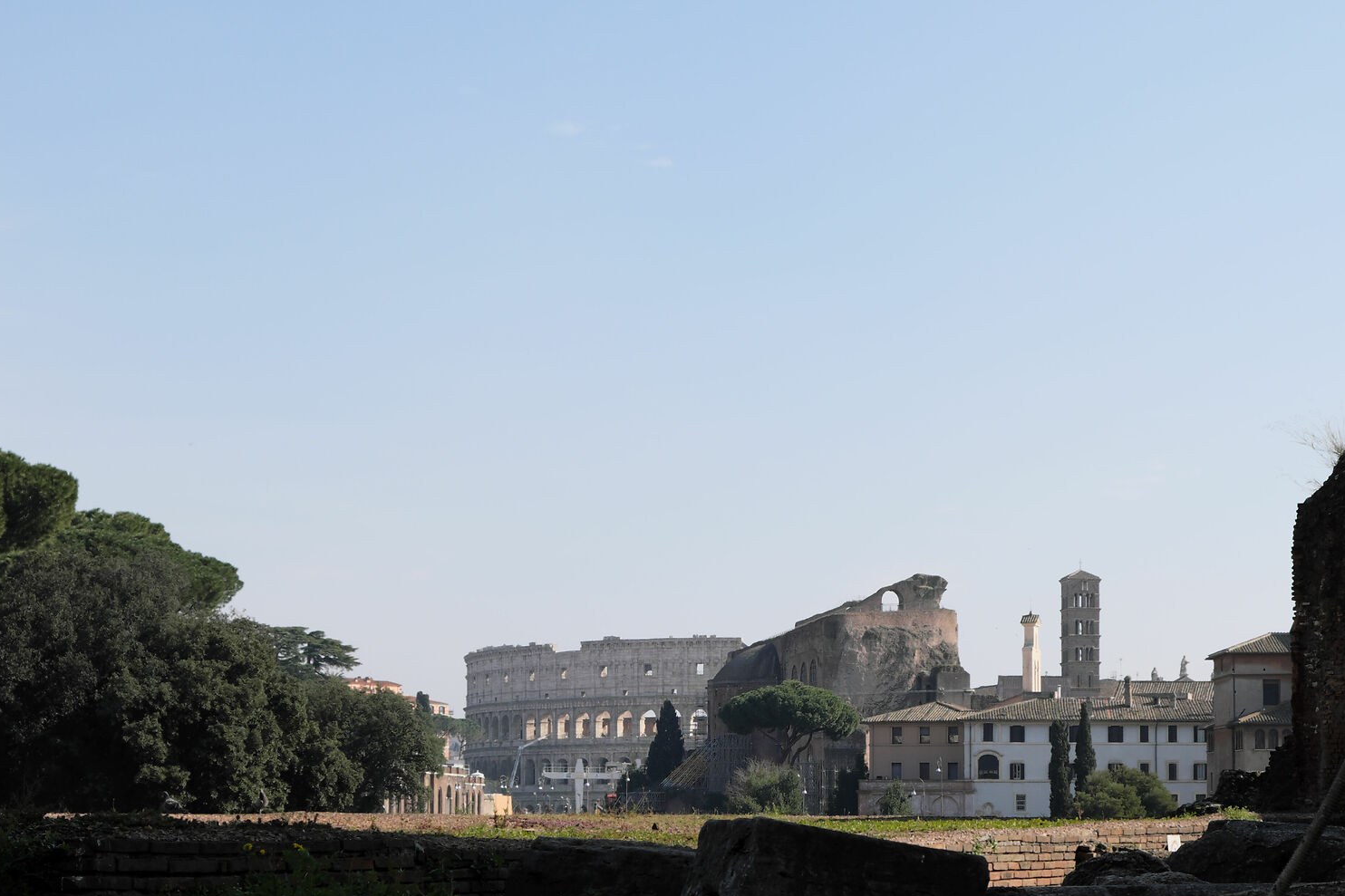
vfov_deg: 17.9
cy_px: 652
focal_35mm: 76
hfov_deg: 26.7
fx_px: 2839
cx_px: 658
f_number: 5.6
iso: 400
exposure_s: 1/1300
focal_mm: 31.5
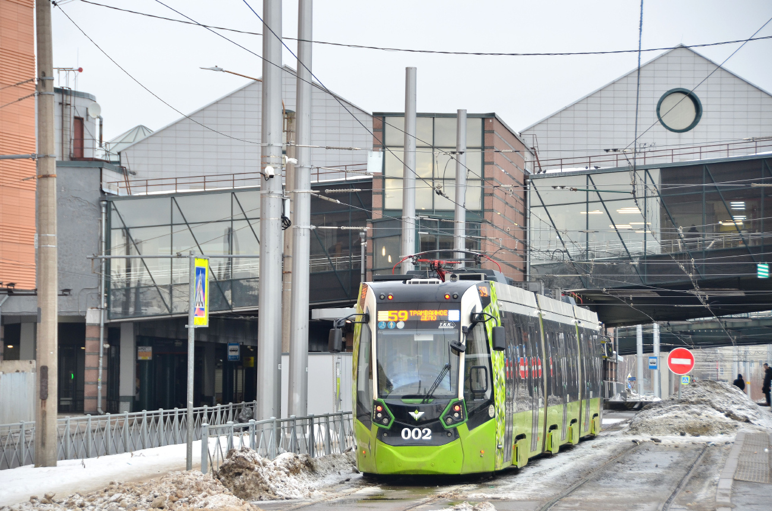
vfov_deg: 10.1
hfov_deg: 15.2
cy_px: 256
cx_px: 386
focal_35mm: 135
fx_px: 2889
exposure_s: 1/100
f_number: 5.6
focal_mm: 90
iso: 200
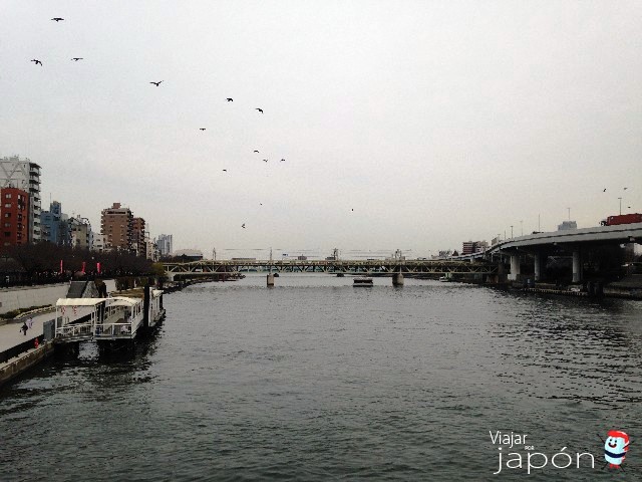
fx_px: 612
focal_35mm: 33
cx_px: 321
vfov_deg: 42.9
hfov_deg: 55.4
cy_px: 241
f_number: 2.4
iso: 50
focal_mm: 4.12
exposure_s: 1/2584
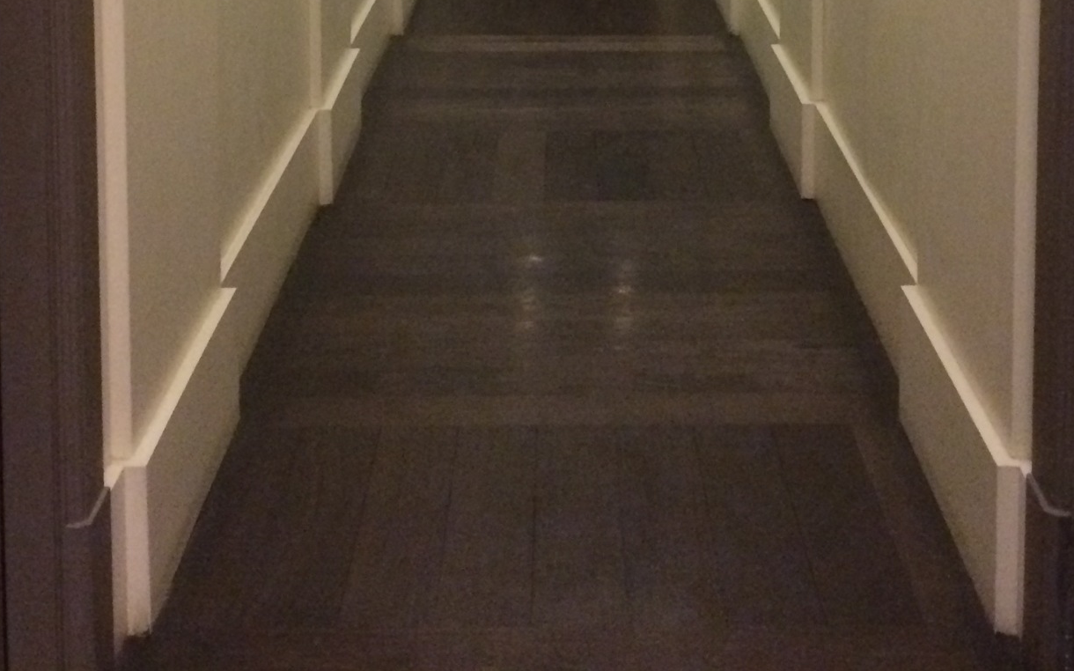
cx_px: 557
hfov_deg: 32.5
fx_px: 1844
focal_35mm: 63
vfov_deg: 19.3
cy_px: -151
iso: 400
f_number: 2.2
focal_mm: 4.15
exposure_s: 1/15
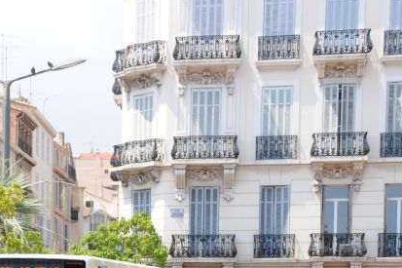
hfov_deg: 16.7
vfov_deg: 11.3
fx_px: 1328
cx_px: -34
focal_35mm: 119
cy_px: 326
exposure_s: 1/320
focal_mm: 32
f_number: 9
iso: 200
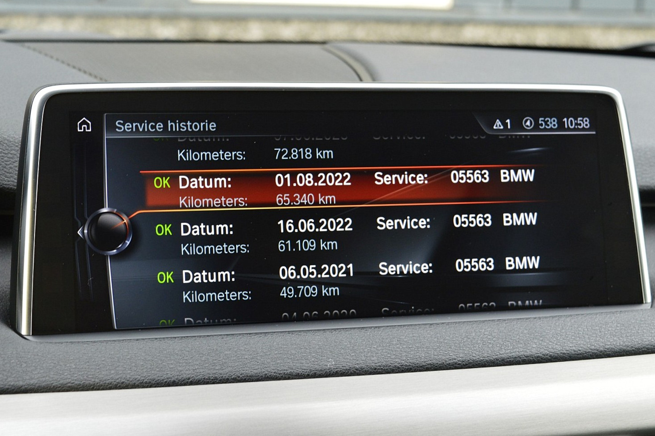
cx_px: 327
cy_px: 206
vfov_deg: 21.6
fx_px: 1146
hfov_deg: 31.9
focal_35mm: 63
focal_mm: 38
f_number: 7.1
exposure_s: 1/60
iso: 800
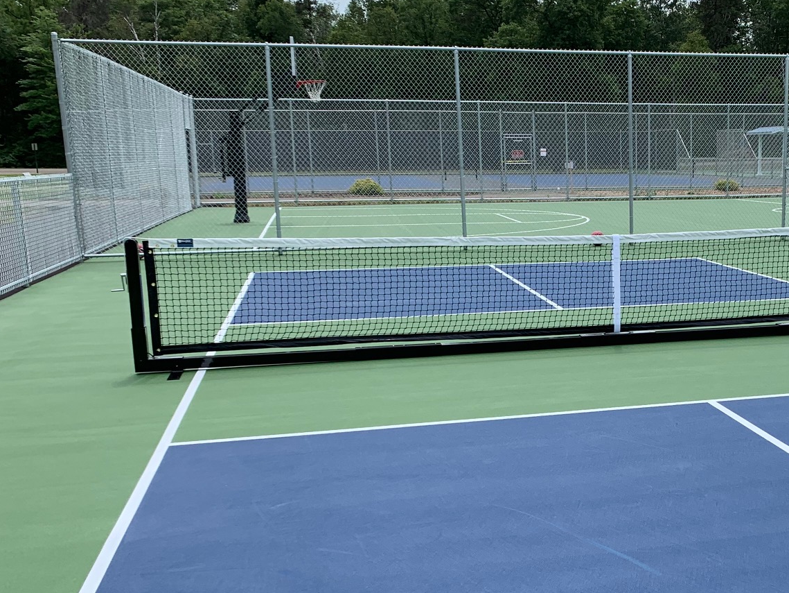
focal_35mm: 46
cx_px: 660
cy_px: 386
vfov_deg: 31.3
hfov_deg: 39.2
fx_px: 1049
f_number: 1.8
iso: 25
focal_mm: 4.25
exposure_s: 1/2309
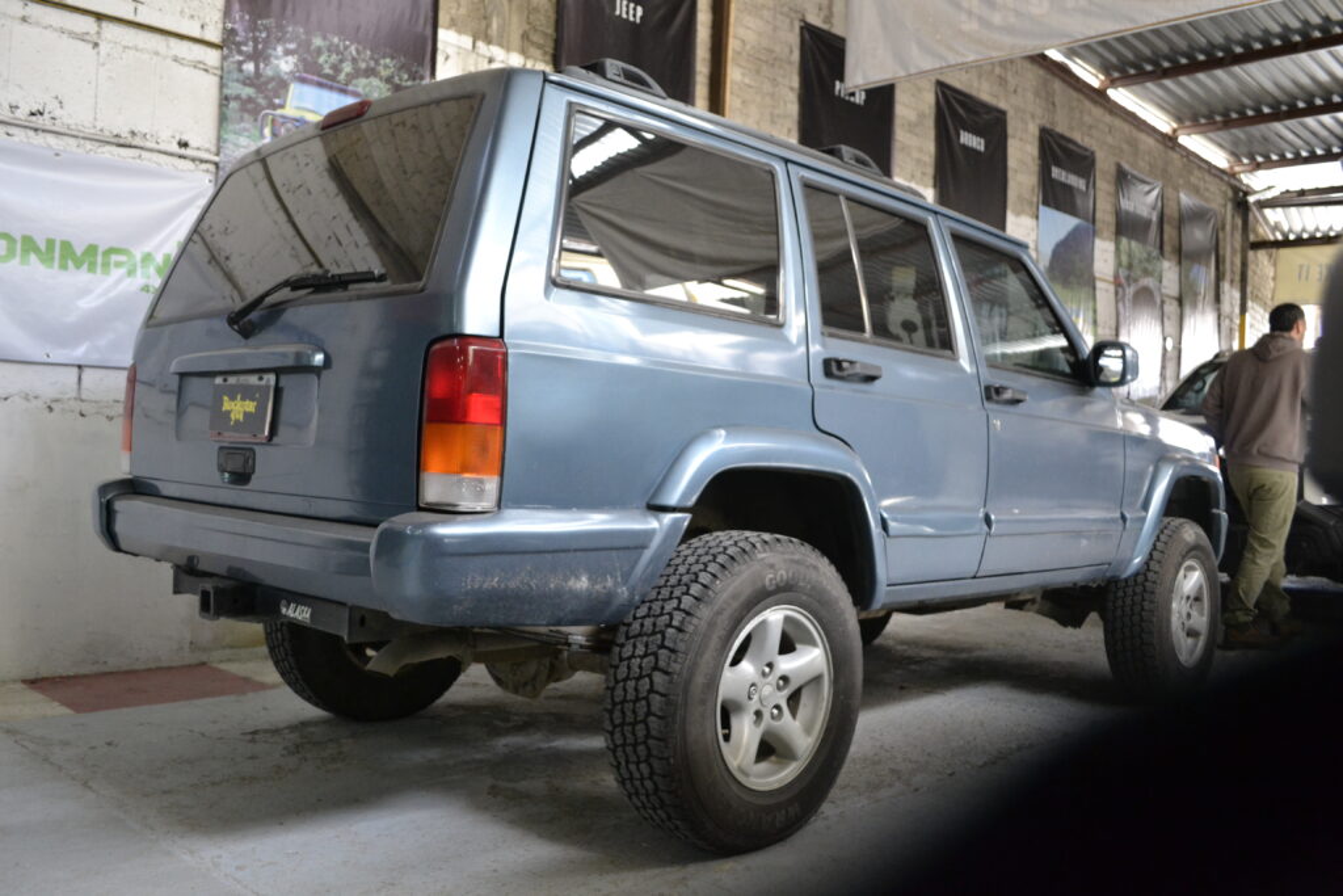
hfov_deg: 61.9
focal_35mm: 30
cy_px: 448
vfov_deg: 43.6
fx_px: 1119
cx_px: 672
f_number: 3.8
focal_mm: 20
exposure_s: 1/60
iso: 1600
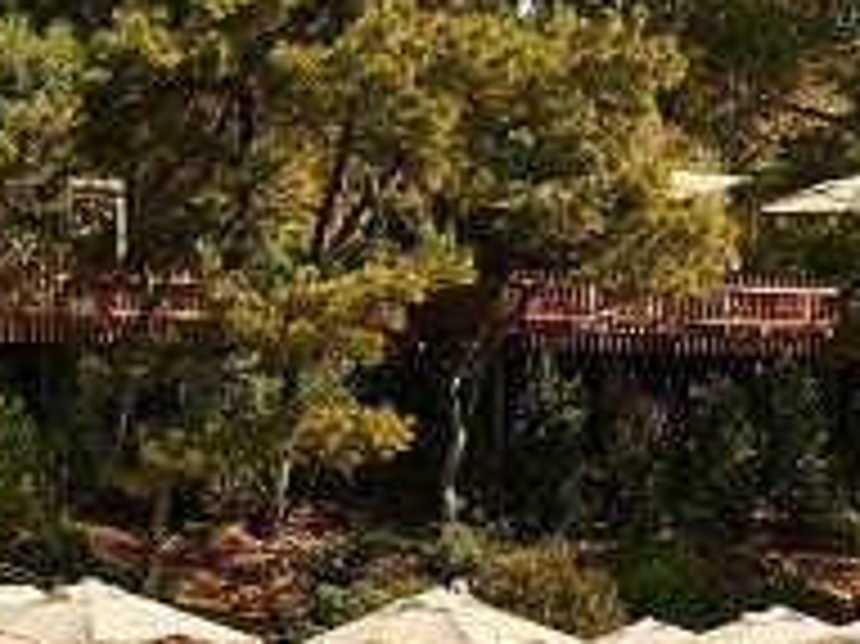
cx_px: -182
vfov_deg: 8.0
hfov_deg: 10.6
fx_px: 4568
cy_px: 545
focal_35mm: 184
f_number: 9
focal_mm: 62
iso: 250
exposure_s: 1/400
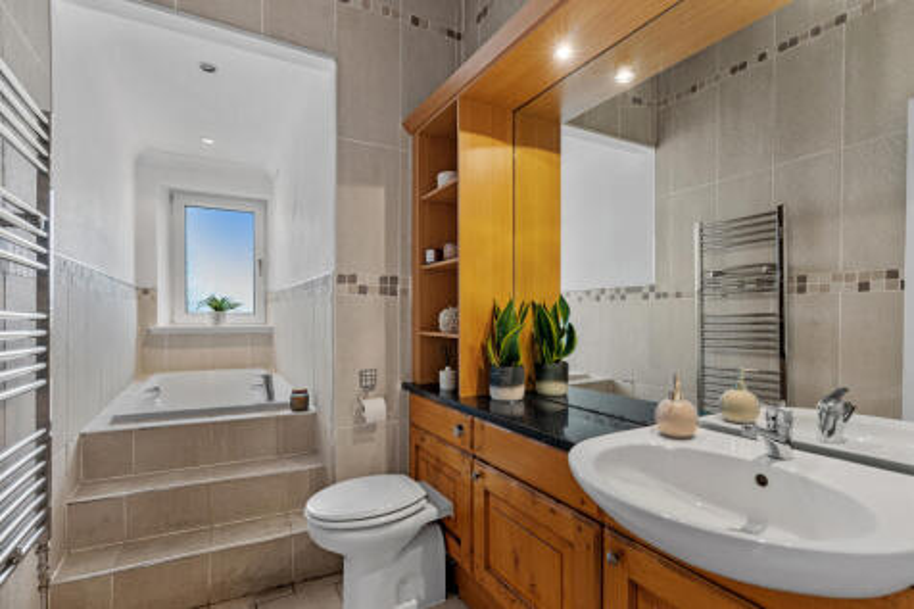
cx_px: 457
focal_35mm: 17
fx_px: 431
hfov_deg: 93.3
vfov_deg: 70.4
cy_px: 304
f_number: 6.3
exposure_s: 1
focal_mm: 17
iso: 250
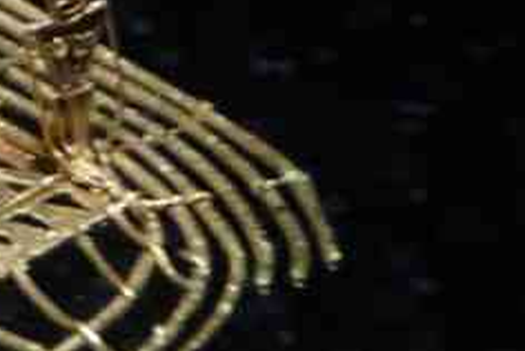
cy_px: -138
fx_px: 14355
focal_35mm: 983
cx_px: -455
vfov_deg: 1.4
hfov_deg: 2.1
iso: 3200
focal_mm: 155
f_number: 5.6
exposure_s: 1/8
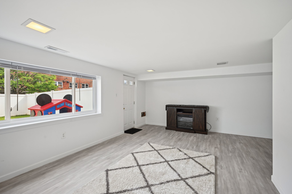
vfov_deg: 73.7
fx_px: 130
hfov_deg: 96.7
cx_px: 146
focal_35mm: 16
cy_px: 97
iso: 400
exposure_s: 1/60
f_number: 8
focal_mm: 16
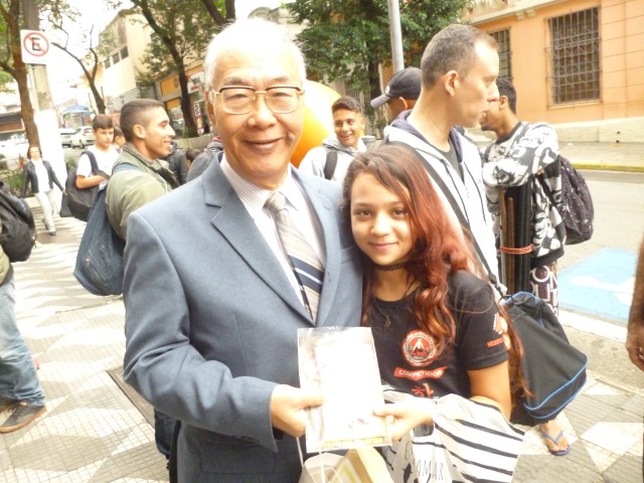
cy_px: 242
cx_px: 322
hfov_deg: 63.4
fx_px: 521
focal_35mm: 28
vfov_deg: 49.7
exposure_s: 1/125
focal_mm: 5
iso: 800
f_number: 3.1
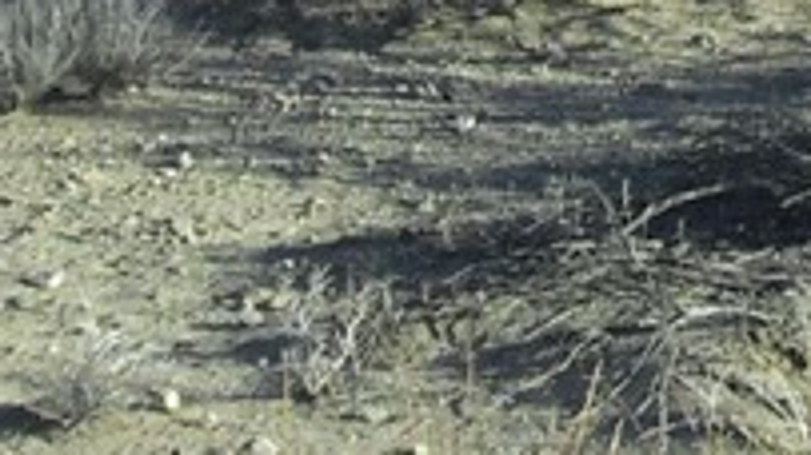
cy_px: -403
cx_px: 931
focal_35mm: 209
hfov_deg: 10.2
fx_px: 4493
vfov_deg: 5.7
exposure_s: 1/160
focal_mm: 6.2
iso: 100
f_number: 8
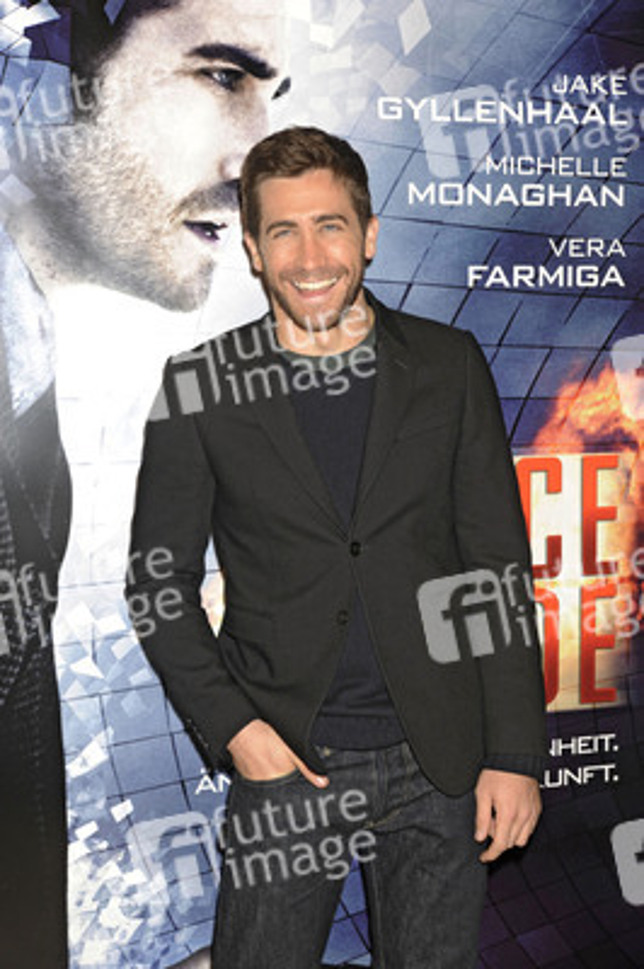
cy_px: 484
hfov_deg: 22.6
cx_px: 322
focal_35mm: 60
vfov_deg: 33.4
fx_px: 1613
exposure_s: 1/160
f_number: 6.3
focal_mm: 60
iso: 800
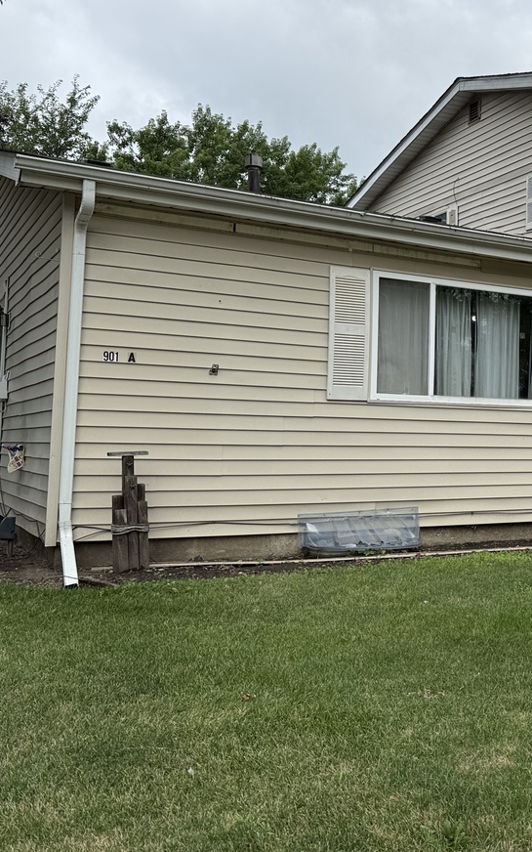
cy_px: 376
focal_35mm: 42
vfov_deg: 47.1
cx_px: 620
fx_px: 974
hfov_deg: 27.3
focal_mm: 6.76
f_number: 1.78
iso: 80
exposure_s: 1/2370
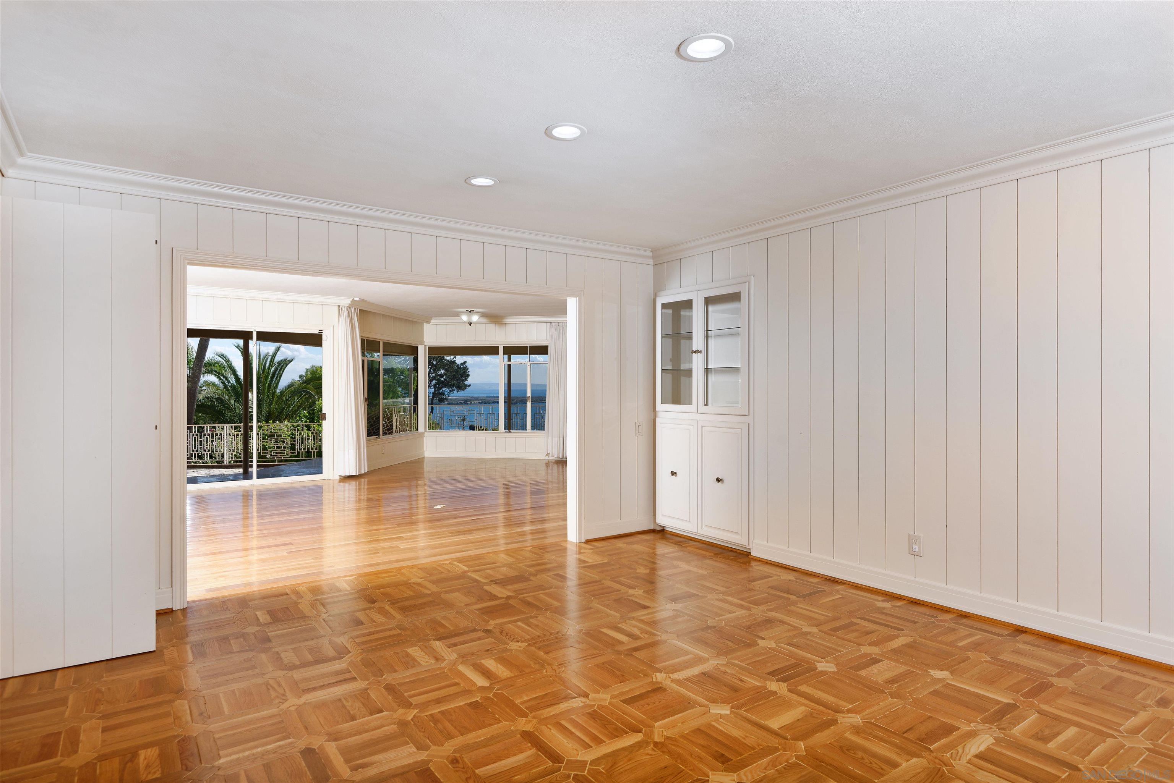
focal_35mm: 20
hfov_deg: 84.0
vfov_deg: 62.0
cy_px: 392
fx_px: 652
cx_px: 587
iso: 100
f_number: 8
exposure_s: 1/250
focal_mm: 20
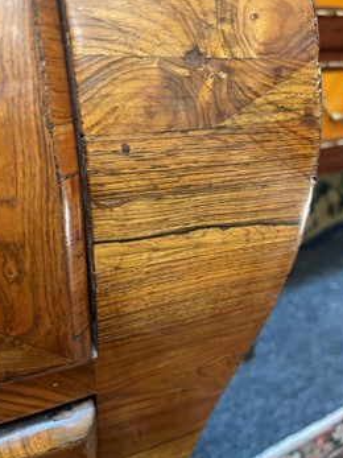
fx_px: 397
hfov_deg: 46.8
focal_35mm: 30
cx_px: 179
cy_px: 219
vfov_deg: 60.0
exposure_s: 1/33
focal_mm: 5.1
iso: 400
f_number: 1.6
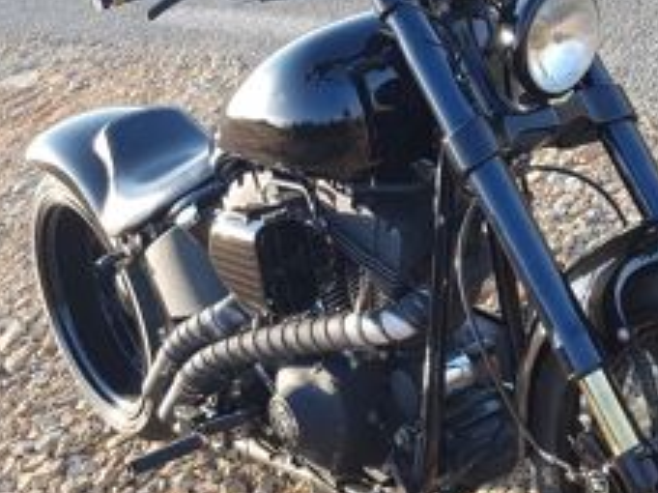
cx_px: 496
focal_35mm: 55
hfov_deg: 34.2
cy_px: 267
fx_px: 1045
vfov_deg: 26.5
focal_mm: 4.2
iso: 40
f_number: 1.7
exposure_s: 1/443
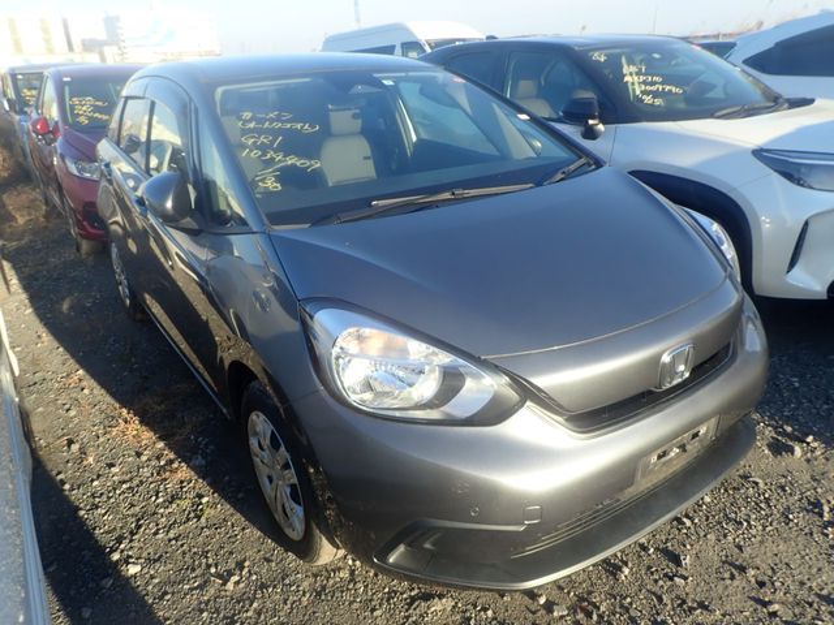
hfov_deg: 69.4
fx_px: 602
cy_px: 312
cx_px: 417
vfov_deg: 54.9
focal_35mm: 25
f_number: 2.8
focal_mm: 4.5
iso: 100
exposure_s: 1/400
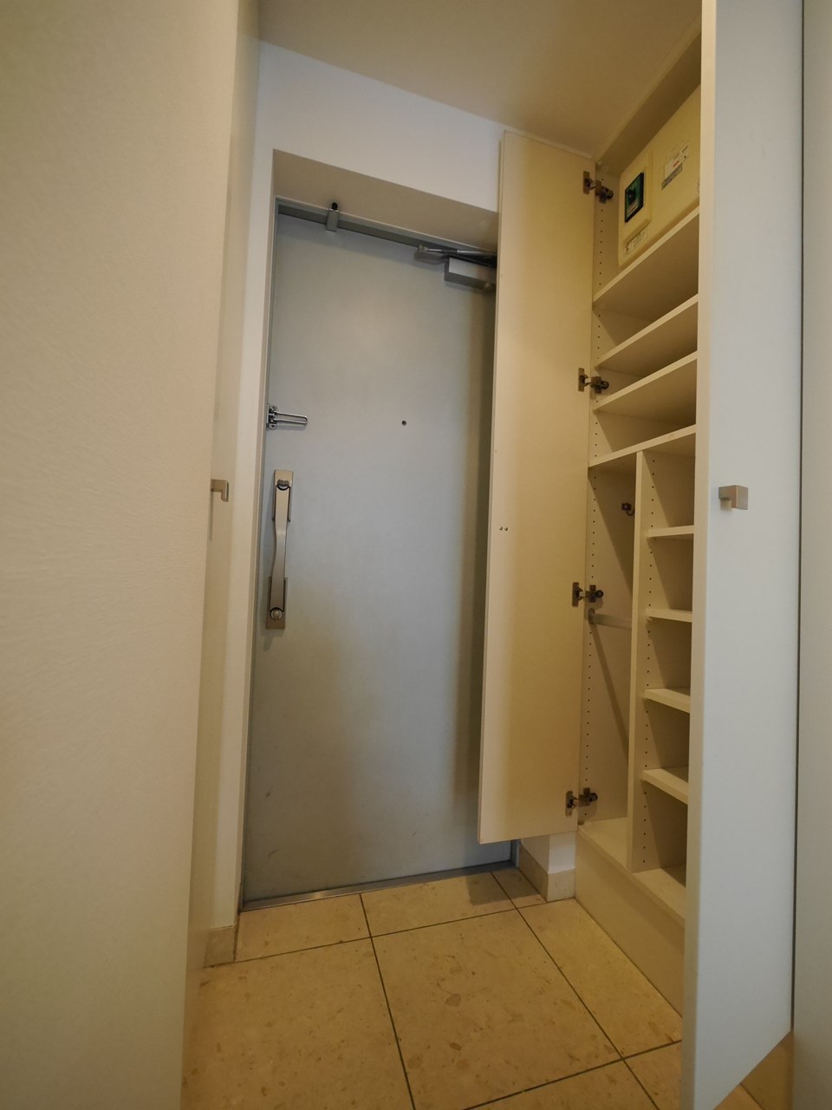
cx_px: 416
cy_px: 555
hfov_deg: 85.7
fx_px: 449
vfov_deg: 102.1
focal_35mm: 14
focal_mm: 7
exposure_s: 1/60
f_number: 4
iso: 2000
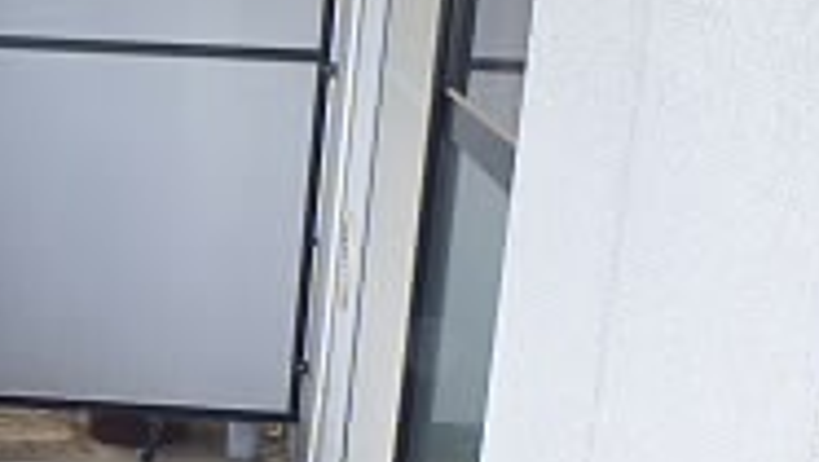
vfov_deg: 12.7
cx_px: -84
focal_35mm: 93
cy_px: 557
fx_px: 2021
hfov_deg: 21.7
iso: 100
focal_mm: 4.5
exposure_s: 1/60
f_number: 3.1
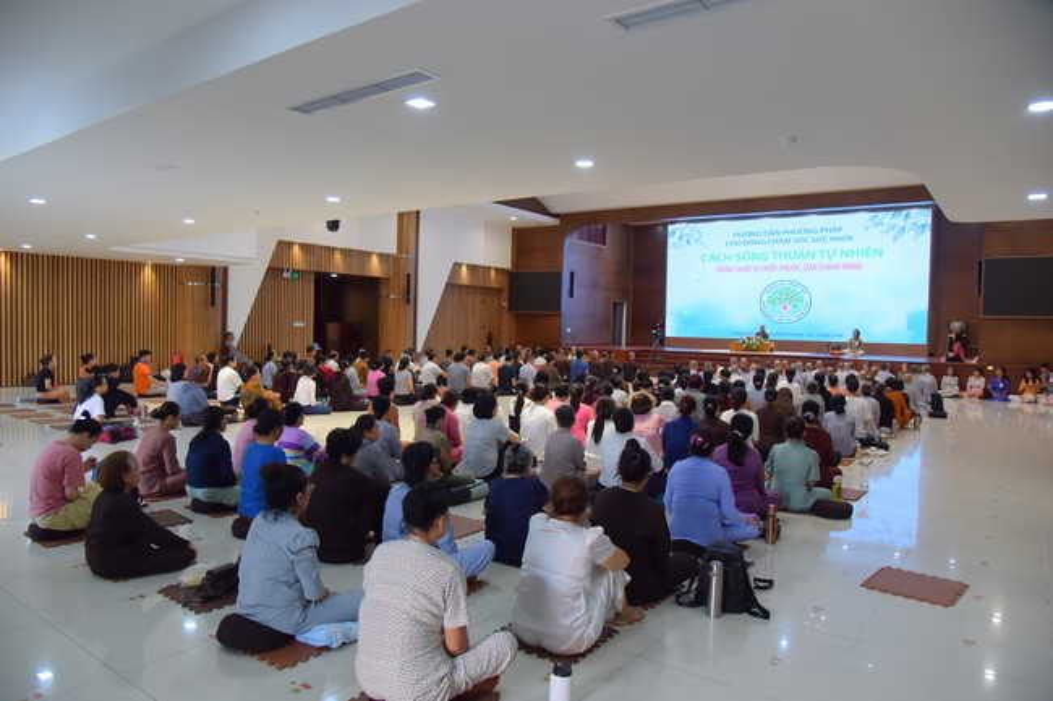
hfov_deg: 73.8
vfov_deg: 53.1
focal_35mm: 24
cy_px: 350
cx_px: 526
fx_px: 702
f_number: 5.6
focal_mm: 24
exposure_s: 1/125
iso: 1250
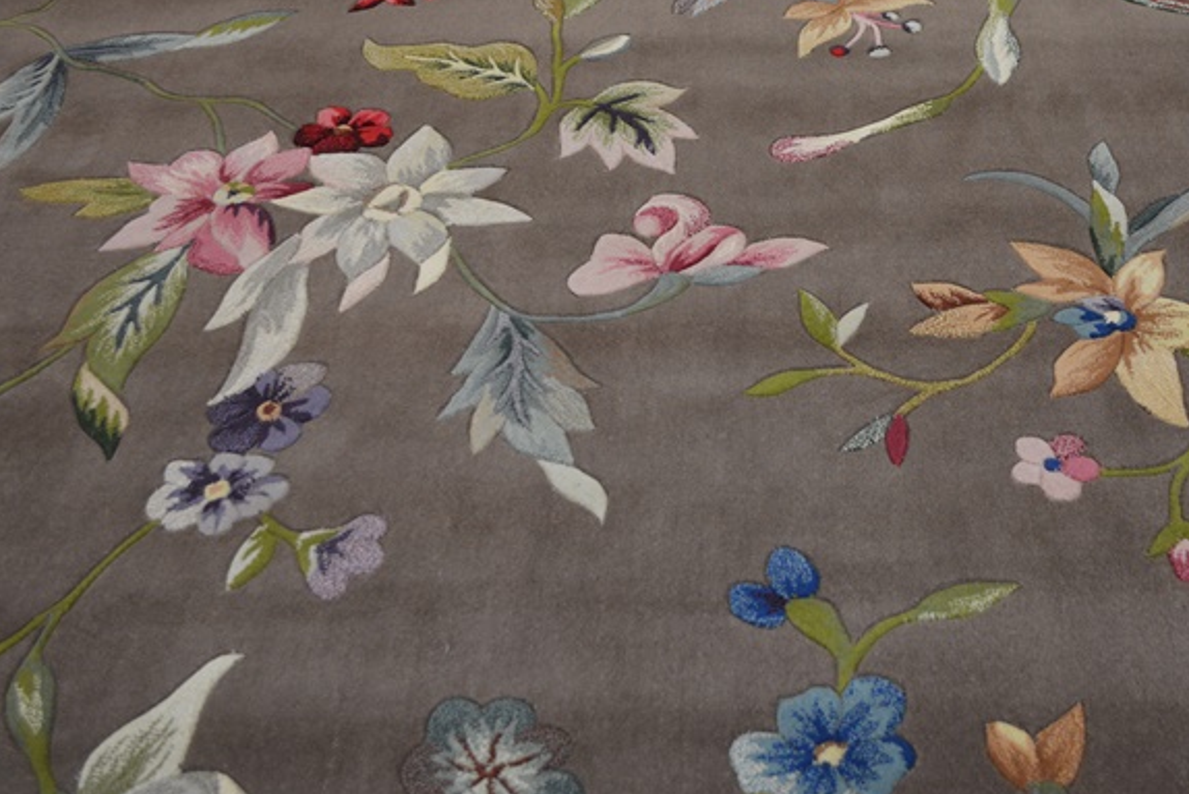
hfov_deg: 41.3
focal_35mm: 47
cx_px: 798
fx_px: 1553
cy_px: 240
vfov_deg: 28.4
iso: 720
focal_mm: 20
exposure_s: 1/60
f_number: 4
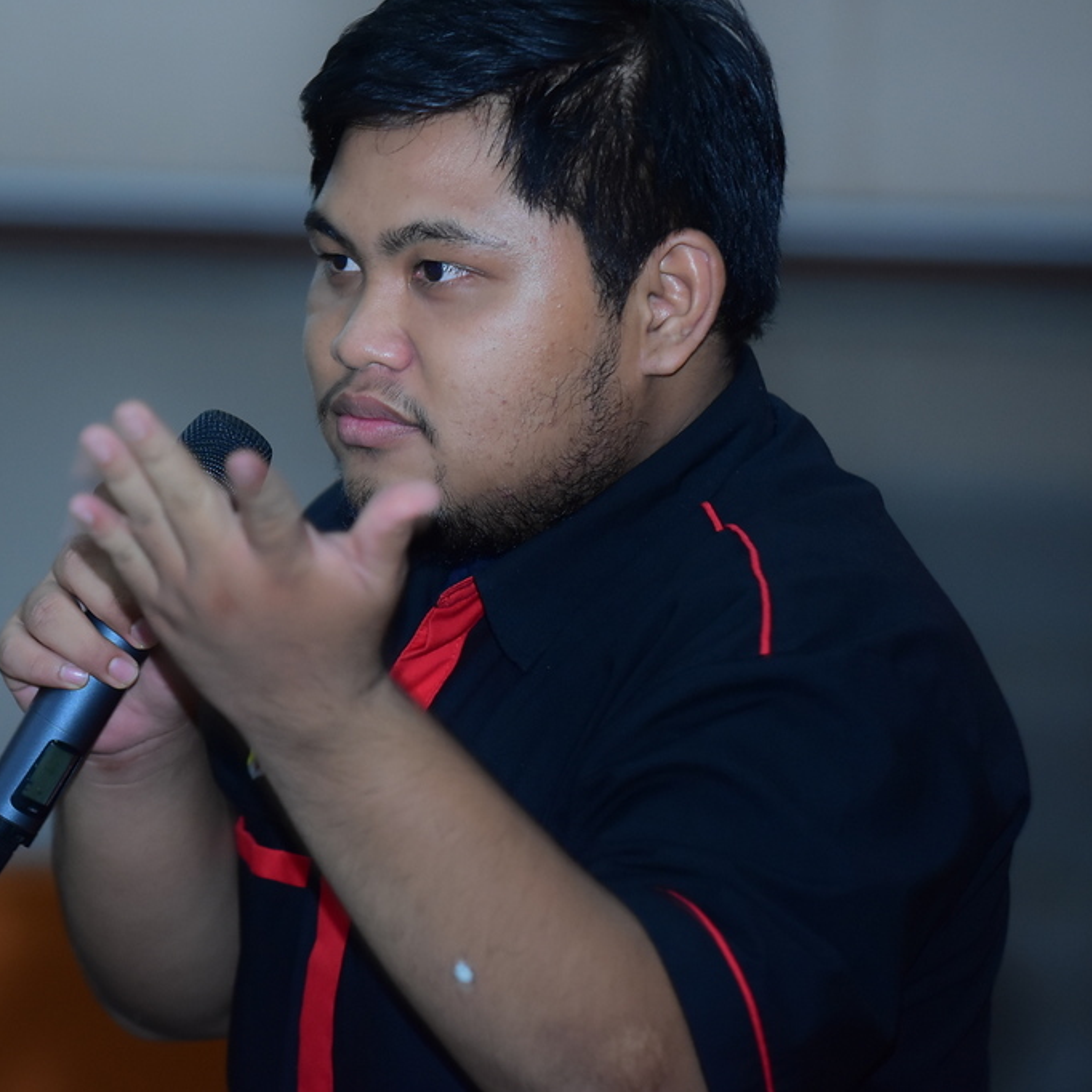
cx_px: 275
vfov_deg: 6.8
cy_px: 545
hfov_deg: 6.8
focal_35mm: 259
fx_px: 9231
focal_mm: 135
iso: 2000
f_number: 2.8
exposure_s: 1/160
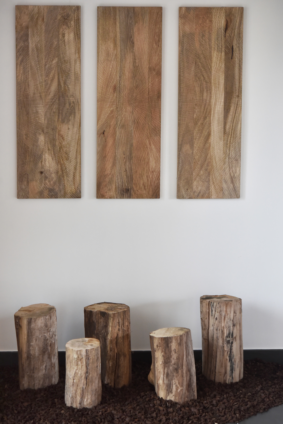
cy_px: 212
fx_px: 707
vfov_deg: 33.4
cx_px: 142
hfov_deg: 22.6
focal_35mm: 60
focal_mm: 60
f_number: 4
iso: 1250
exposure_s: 1/200
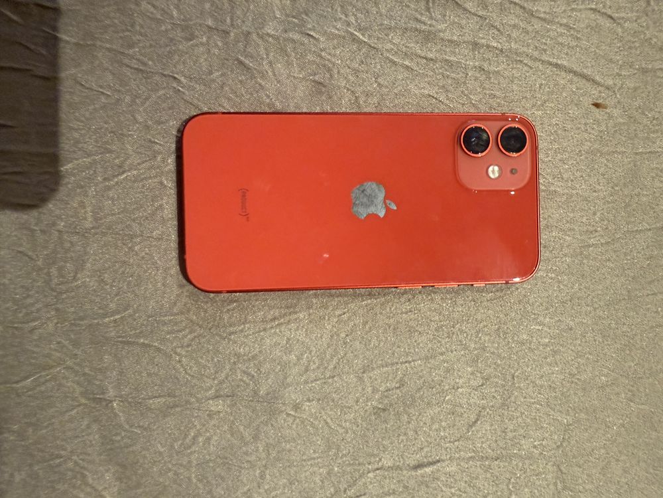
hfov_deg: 71.6
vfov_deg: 56.8
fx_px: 460
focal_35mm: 24
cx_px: 332
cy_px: 249
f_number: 2.2
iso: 320
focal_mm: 2.22
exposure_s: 1/50
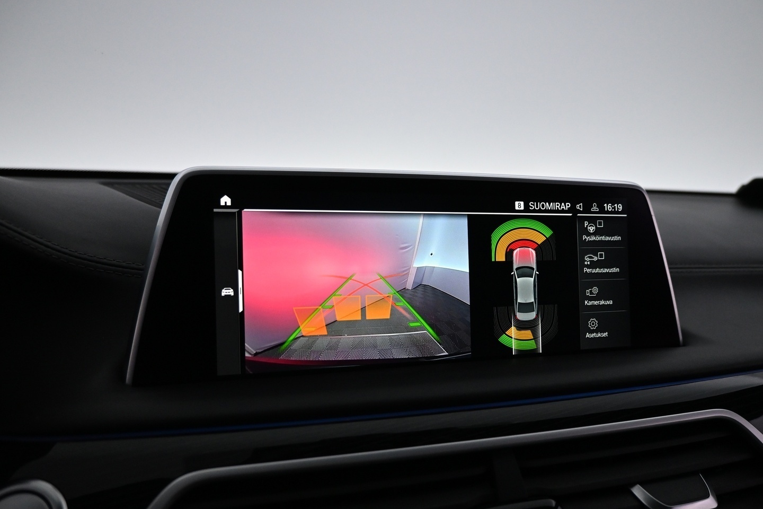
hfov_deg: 67.2
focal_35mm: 27
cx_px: 421
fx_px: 572
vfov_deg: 47.9
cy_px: 276
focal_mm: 16
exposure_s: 1/125
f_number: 3.5
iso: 1250
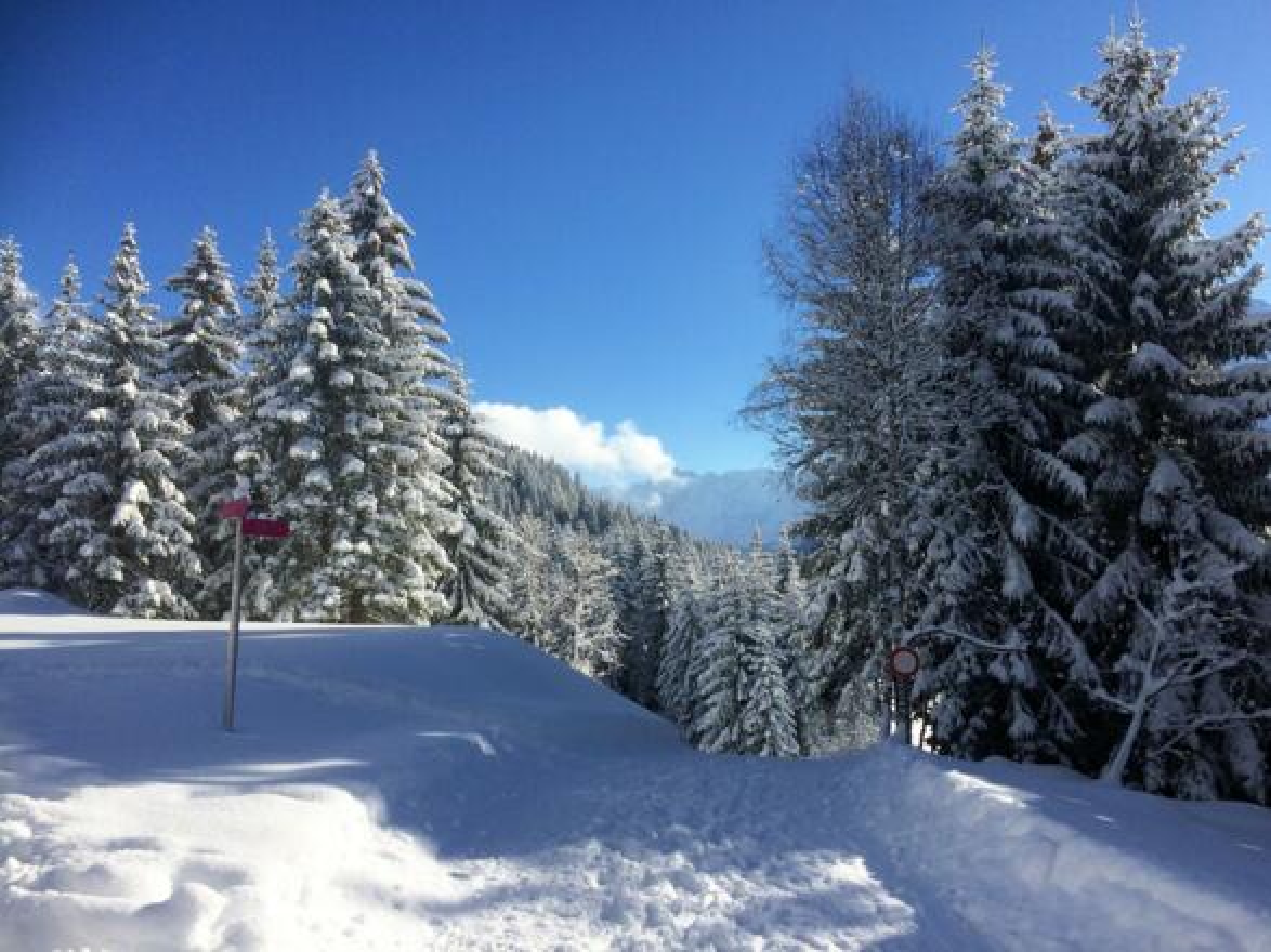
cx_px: 636
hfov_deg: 61.7
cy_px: 476
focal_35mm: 29
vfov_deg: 48.2
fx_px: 1065
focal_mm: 4.15
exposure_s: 1/4115
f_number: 2.2
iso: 40
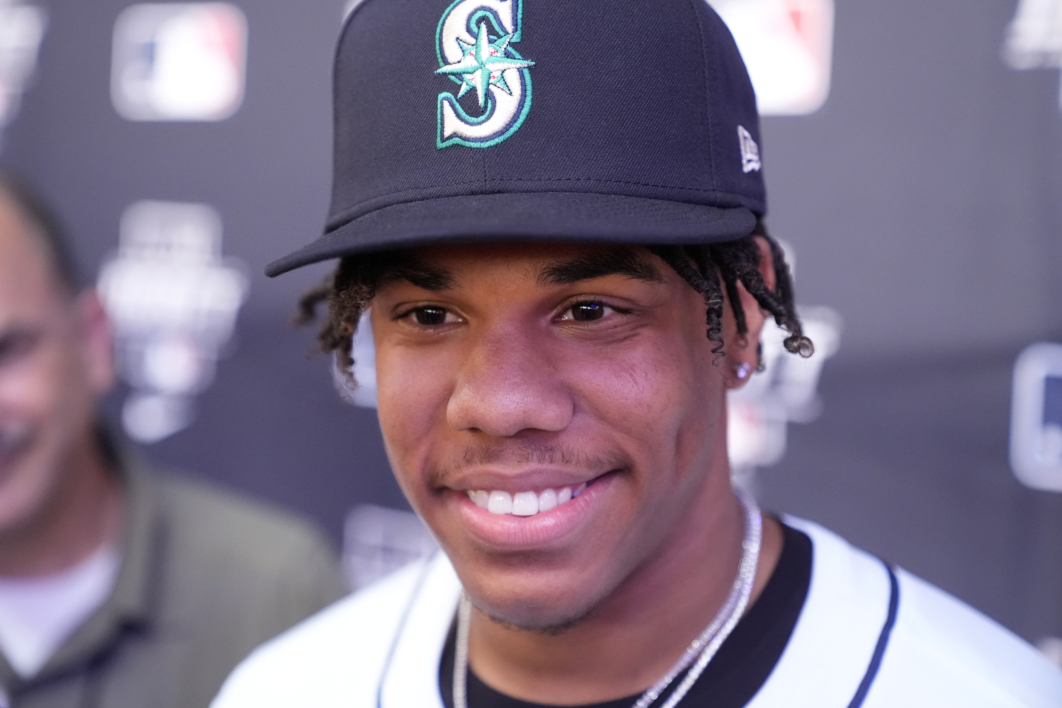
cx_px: 531
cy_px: 354
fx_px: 2065
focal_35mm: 70
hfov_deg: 28.8
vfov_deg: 19.5
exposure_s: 1/250
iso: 6400
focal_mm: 70
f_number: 2.8
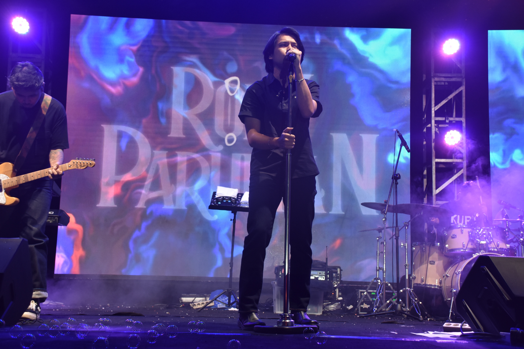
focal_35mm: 48
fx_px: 699
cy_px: 174
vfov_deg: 28.1
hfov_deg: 41.1
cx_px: 262
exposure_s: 1/90
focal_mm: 32
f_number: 4.8
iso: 560
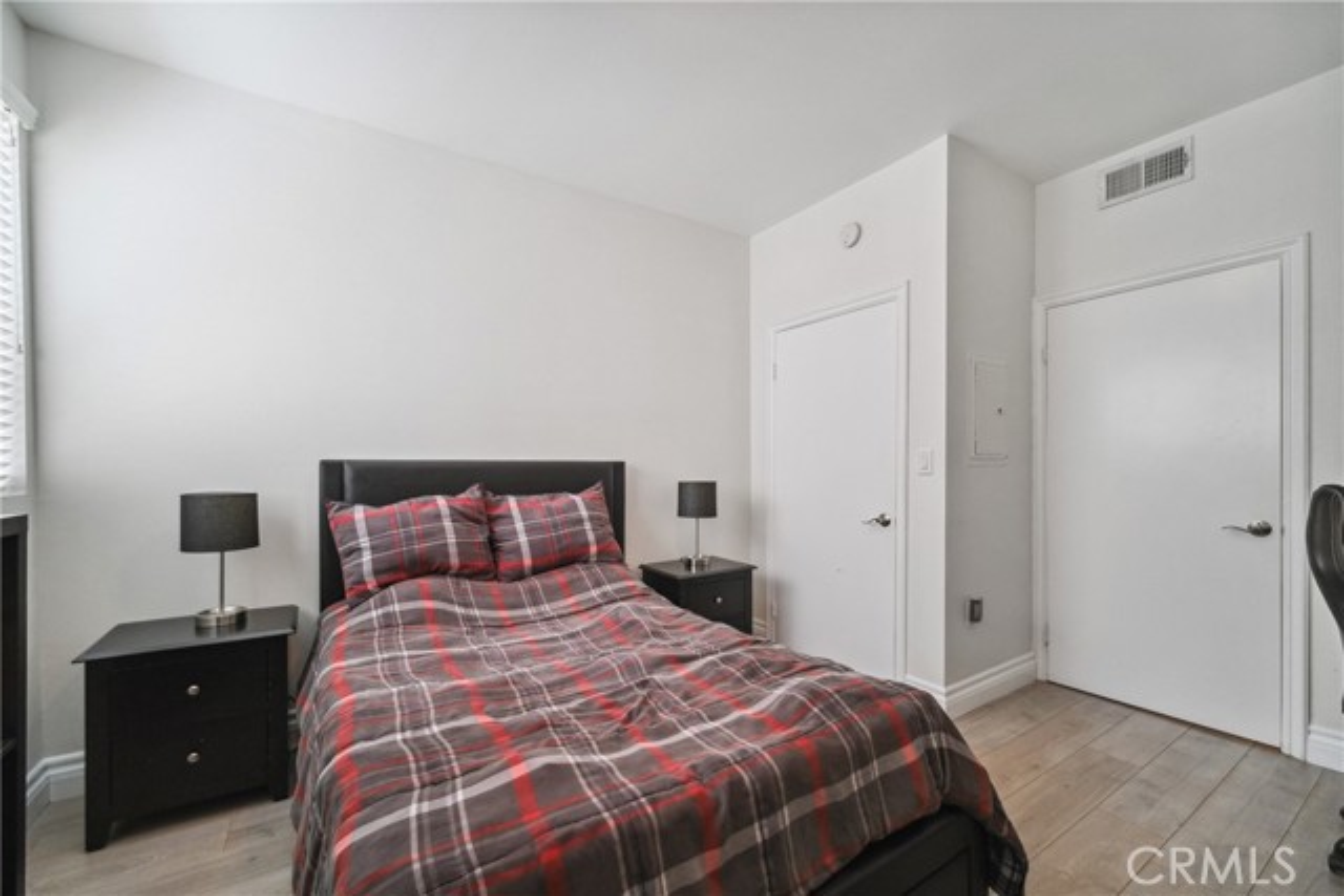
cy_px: 448
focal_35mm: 14
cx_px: 672
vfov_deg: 81.2
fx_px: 523
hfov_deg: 104.2
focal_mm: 9
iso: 400
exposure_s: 1/20
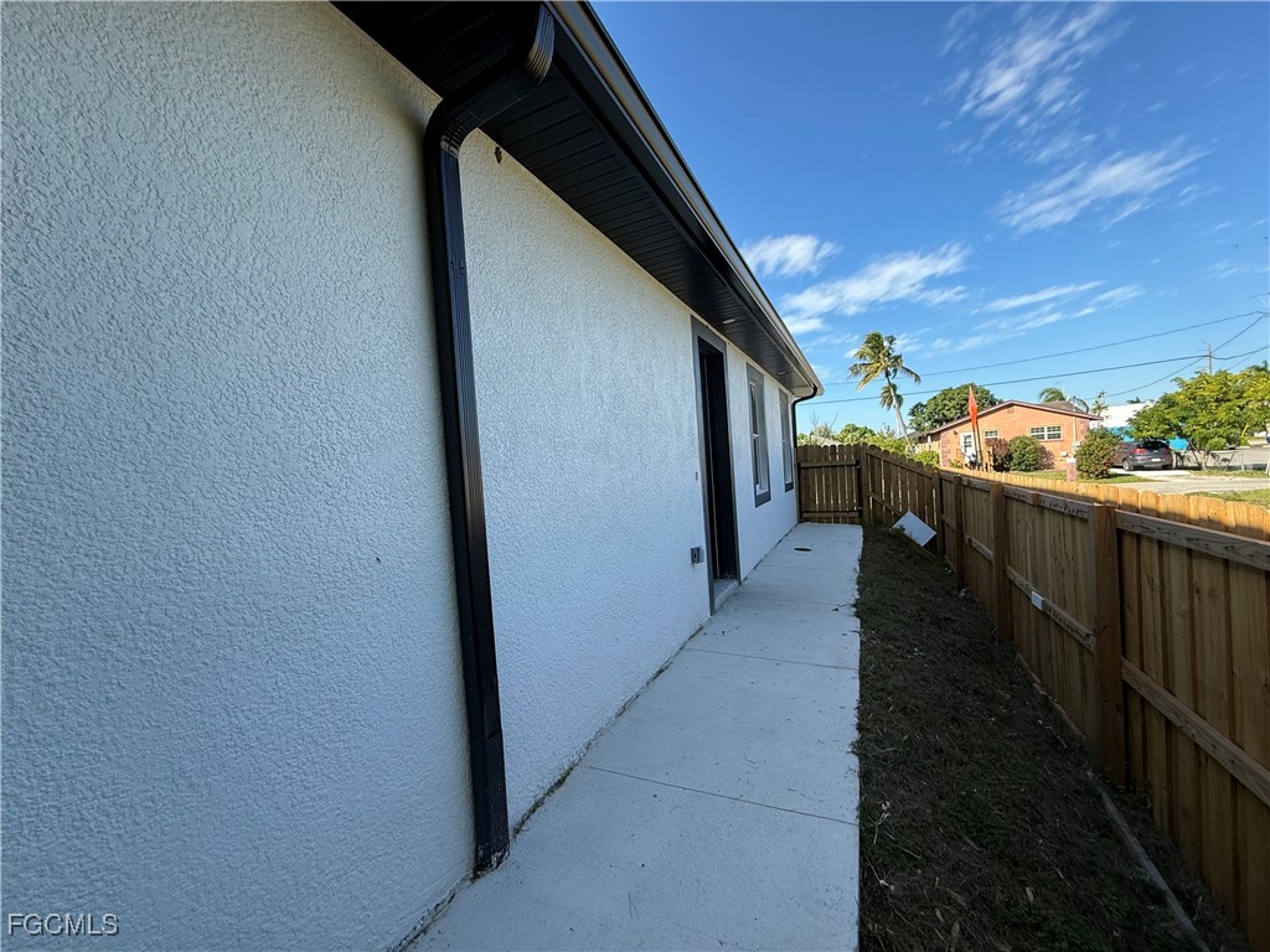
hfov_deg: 102.1
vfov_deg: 85.7
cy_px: 476
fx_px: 514
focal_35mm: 14
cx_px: 635
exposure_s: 1/809
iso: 50
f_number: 2.2
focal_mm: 2.22
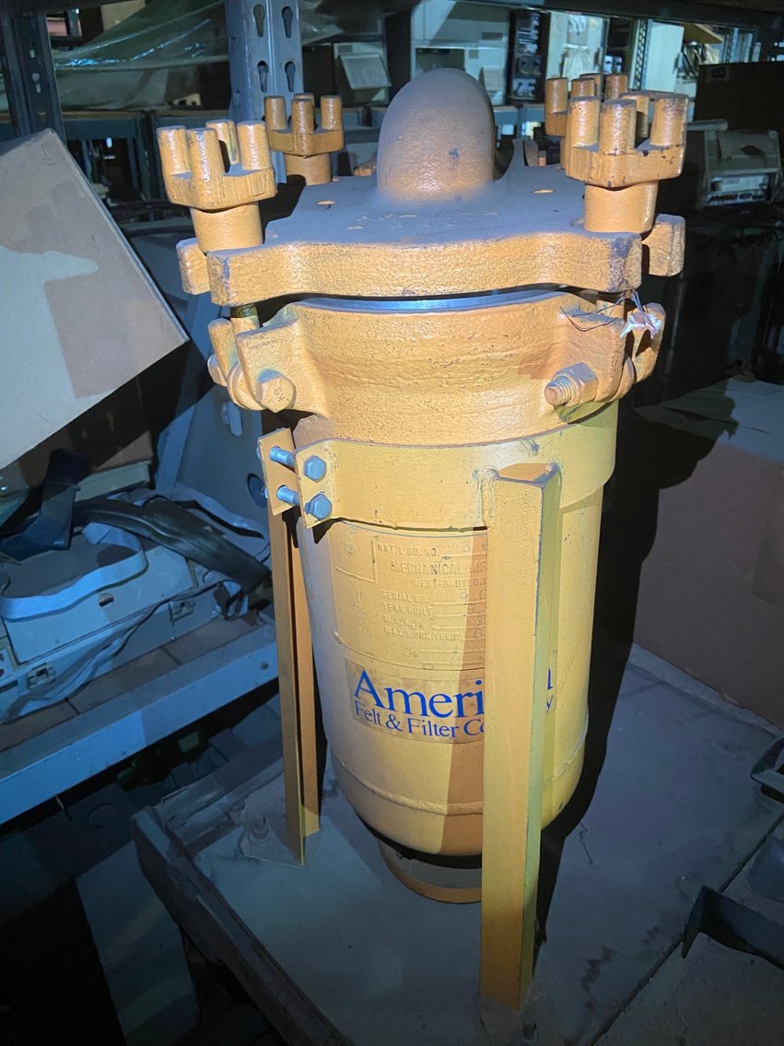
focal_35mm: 26
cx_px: 392
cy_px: 523
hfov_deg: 53.1
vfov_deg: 67.3
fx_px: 785
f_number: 1.8
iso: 400
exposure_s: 1/34
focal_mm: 4.25
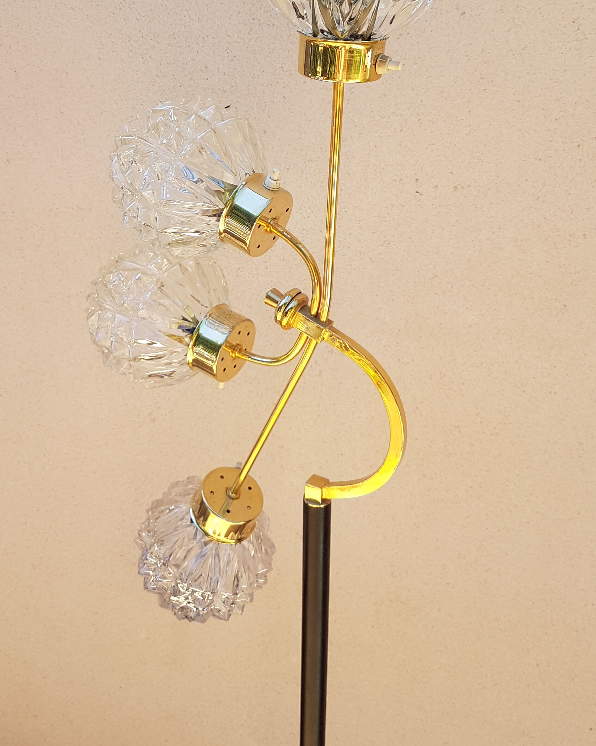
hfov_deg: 44.5
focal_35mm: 33
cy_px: 268
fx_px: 728
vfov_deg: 53.5
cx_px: 292
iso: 40
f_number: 1.7
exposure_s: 1/387
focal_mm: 4.2
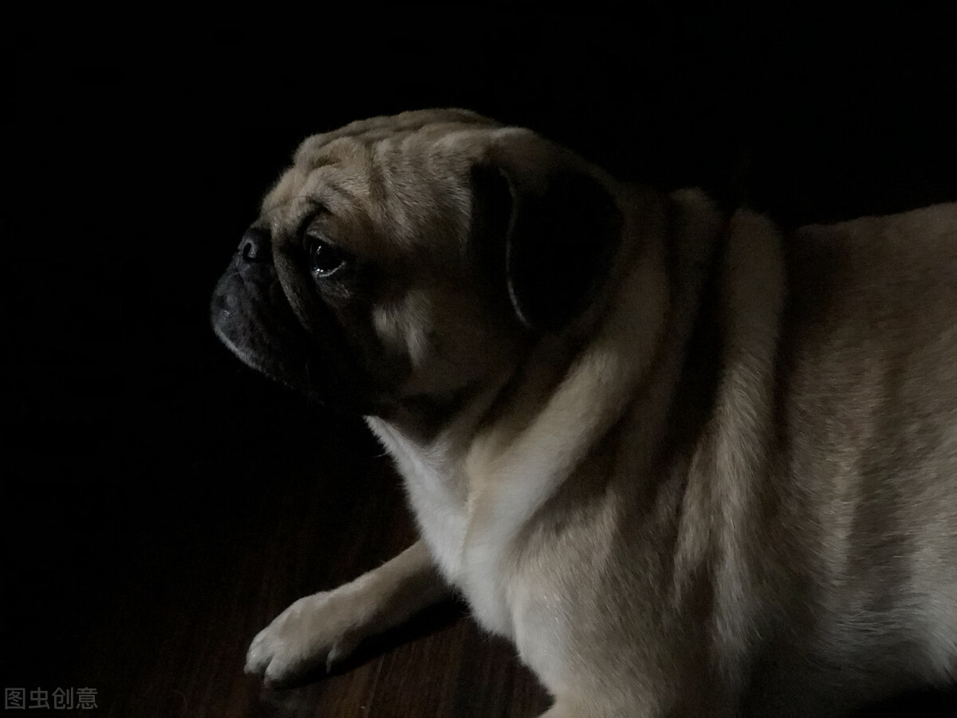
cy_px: 359
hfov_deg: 33.8
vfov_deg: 25.7
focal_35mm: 57
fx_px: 1576
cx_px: 478
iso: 1250
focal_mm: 6.6
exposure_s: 1/60
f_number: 2.8
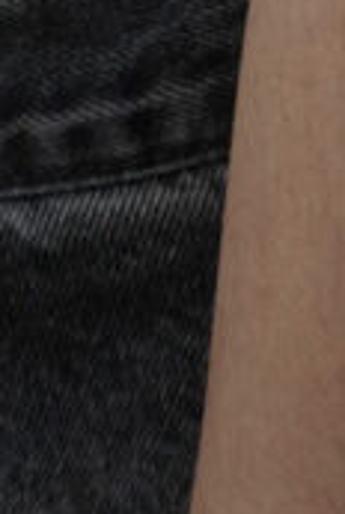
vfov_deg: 10.5
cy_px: -924
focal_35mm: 151
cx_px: 559
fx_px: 2161
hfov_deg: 8.8
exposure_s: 1/100
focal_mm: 17
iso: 1600
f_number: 10
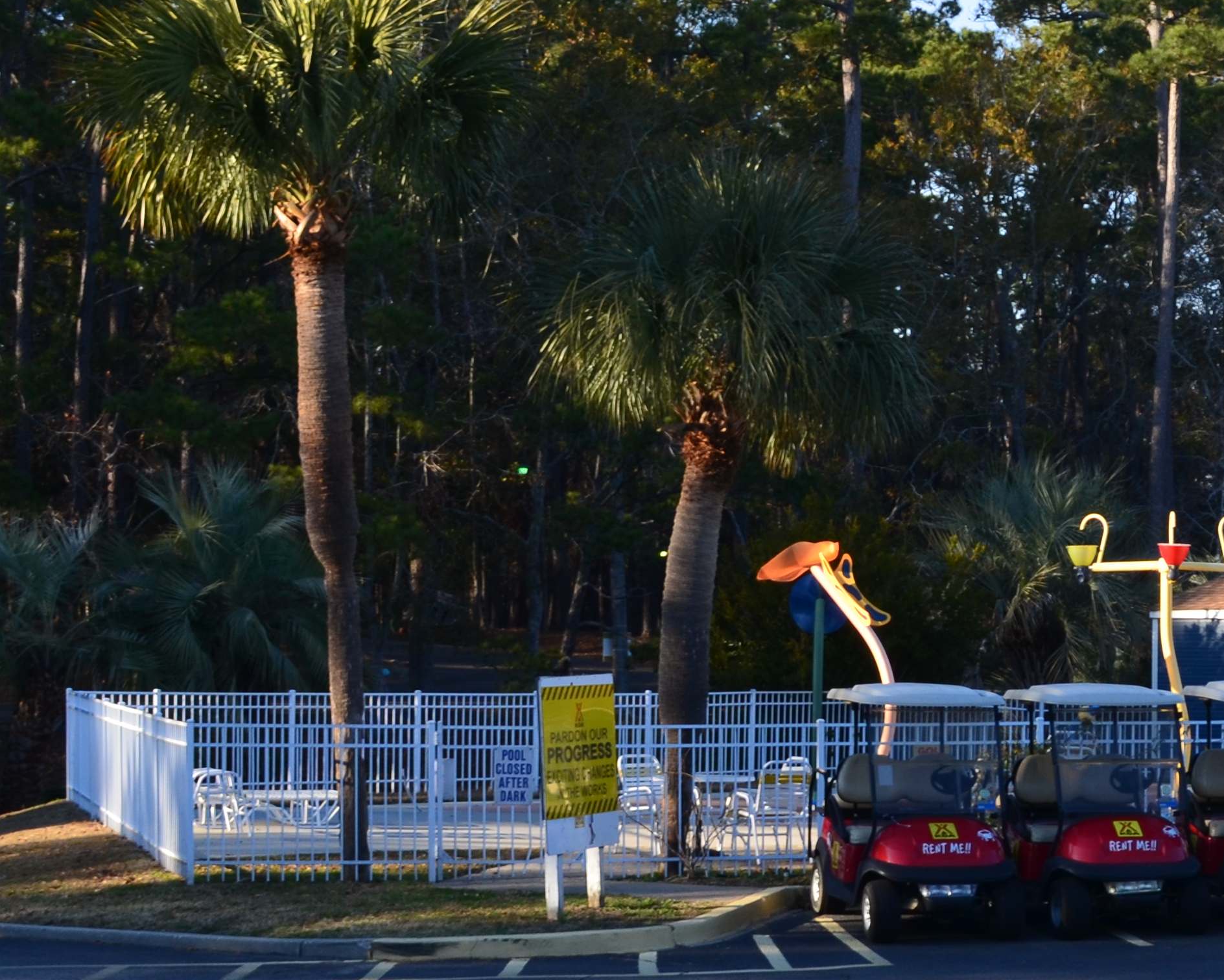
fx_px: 3188
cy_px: 732
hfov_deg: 21.2
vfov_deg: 17.4
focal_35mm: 88
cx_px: 1151
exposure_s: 1/100
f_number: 11
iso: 200
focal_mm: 24
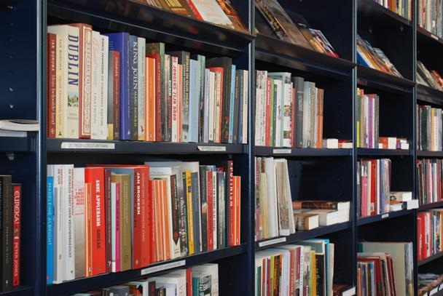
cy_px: 148
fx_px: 887
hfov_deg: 28.0
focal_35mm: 72
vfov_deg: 19.0
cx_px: 222
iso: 320
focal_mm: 48
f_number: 5.6
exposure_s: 1/15
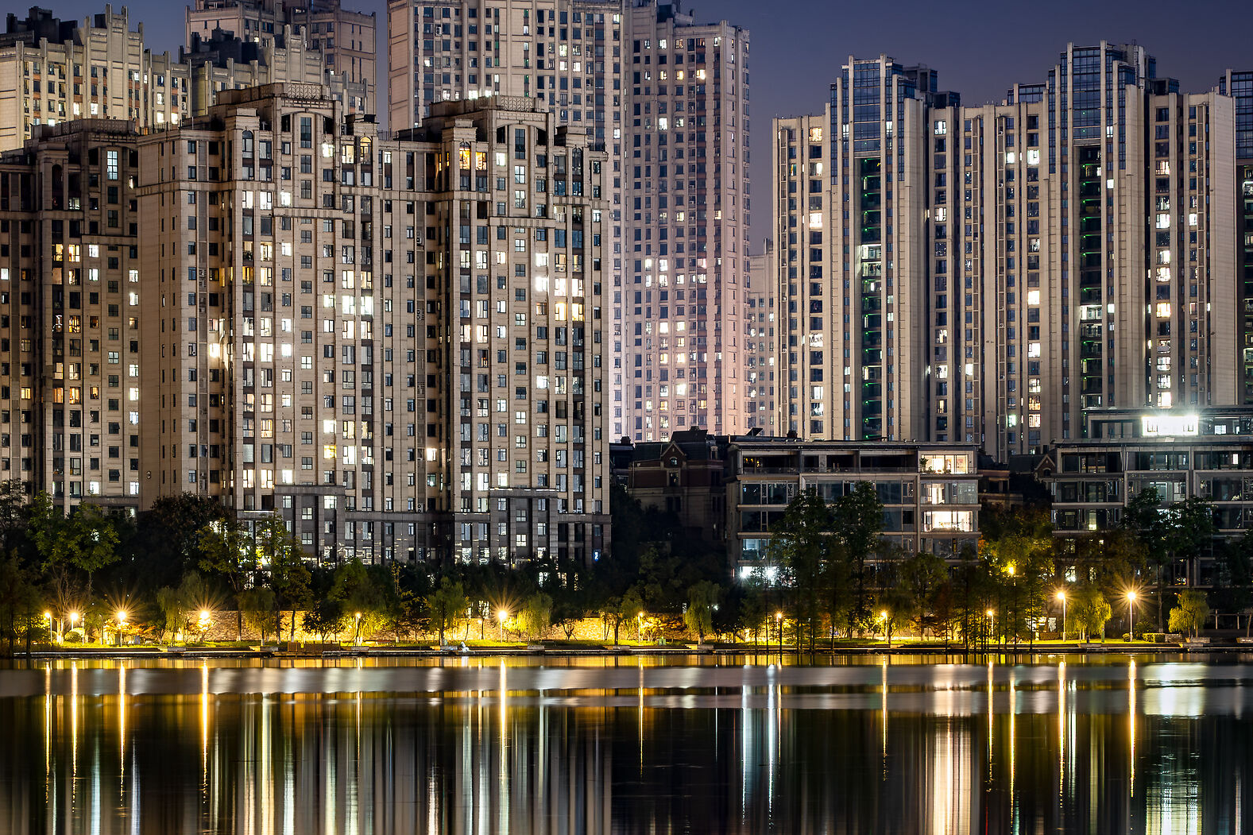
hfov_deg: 14.6
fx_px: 4872
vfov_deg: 9.8
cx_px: 412
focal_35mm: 140
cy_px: 540
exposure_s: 30
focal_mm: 92
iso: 100
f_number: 9
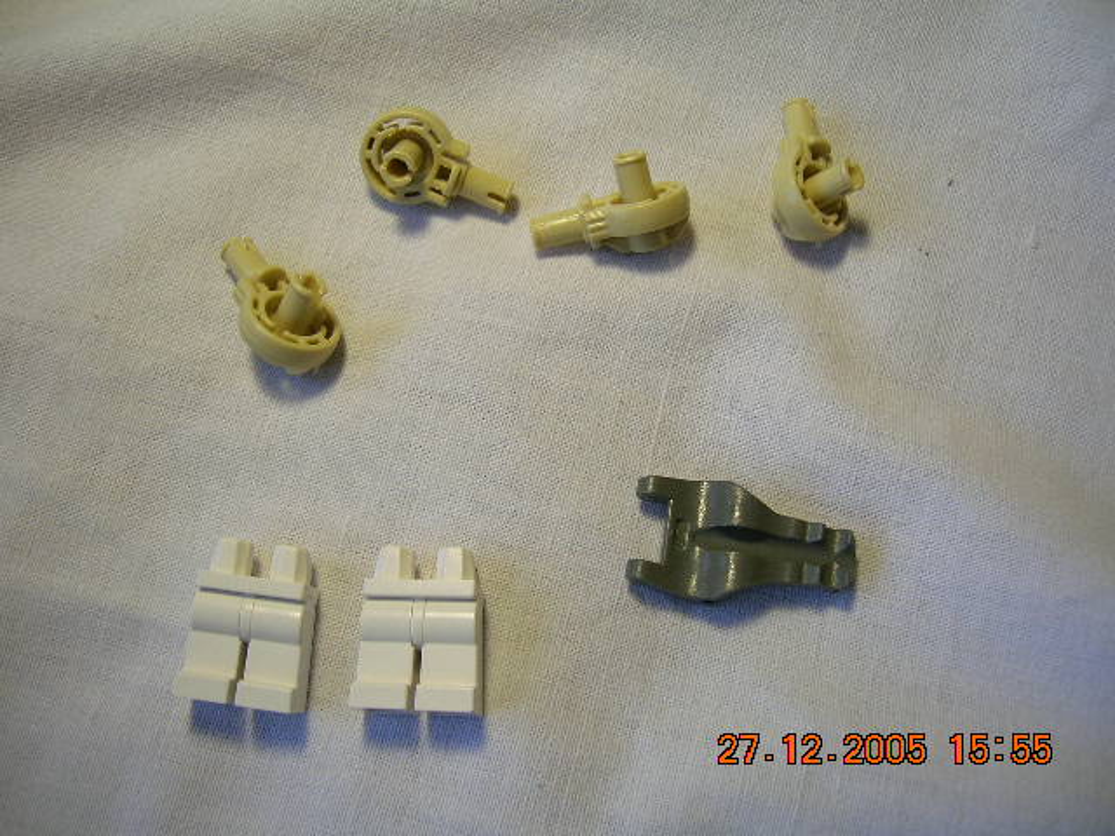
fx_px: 1095
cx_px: 558
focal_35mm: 34
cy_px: 418
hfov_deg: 54.0
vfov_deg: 41.8
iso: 50
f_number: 2.9
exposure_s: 1/60.6
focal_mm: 5.7
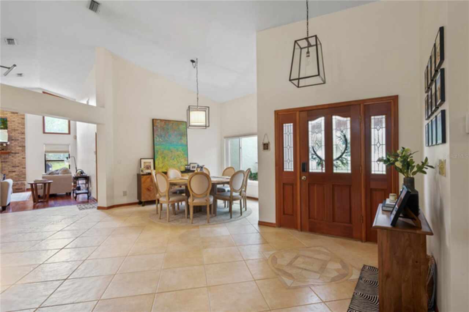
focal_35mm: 17
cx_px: 234
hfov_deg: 92.5
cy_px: 156
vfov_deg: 69.6
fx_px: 225
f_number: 9
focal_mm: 11.5
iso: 250
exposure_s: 1/2
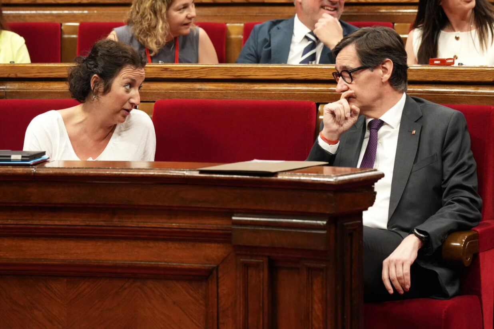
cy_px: 164
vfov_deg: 10.2
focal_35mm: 135
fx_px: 1852
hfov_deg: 15.2
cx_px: 247
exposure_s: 1/200
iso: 6400
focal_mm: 135
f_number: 4.5
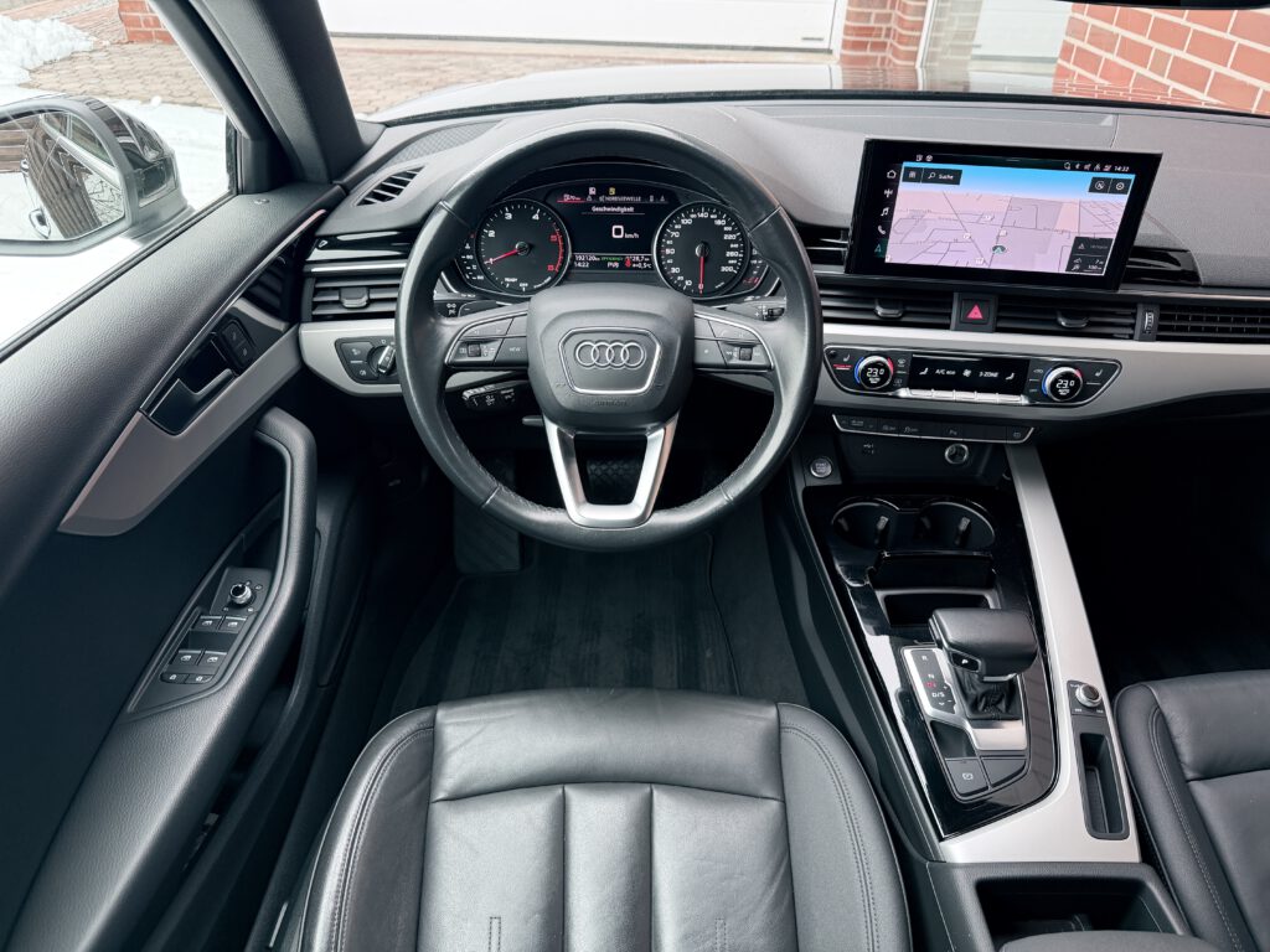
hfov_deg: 71.6
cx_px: 635
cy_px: 476
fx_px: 881
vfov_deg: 56.8
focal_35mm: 24
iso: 200
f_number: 1.78
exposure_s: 1/53
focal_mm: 6.76
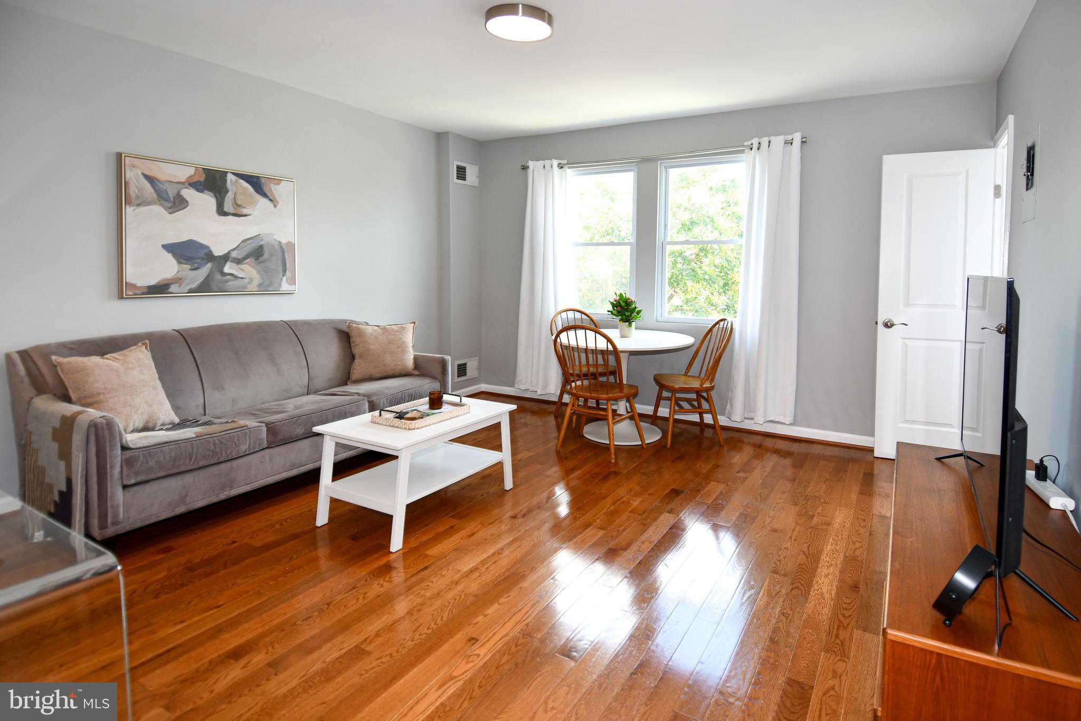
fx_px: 540
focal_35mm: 18
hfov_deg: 90.0
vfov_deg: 67.4
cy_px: 360
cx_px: 540
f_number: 4
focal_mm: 12
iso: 250
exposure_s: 1/60
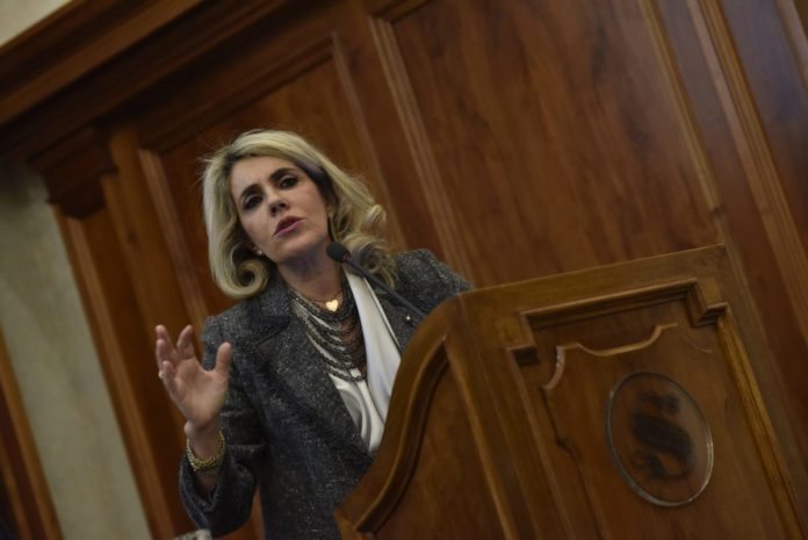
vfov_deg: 12.3
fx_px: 2515
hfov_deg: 18.2
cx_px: 404
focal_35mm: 112
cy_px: 270
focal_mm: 112
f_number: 4
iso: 2500
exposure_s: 1/160
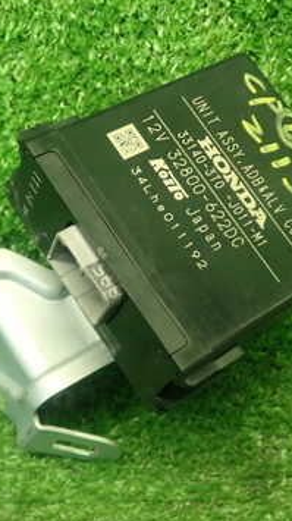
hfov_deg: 20.3
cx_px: 158
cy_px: 272
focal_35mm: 59
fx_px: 814
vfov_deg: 35.5
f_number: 2.4
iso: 250
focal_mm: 5.79
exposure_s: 1/30
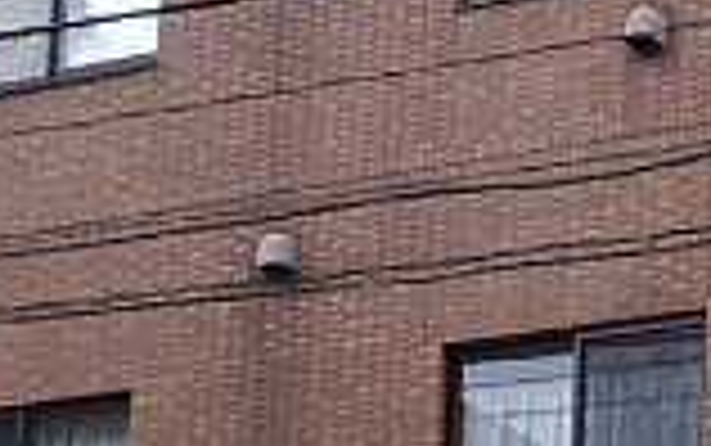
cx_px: 1094
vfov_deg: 7.0
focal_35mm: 180
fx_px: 3490
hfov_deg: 11.1
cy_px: 897
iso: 250
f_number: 4
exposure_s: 1/40
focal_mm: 7.4
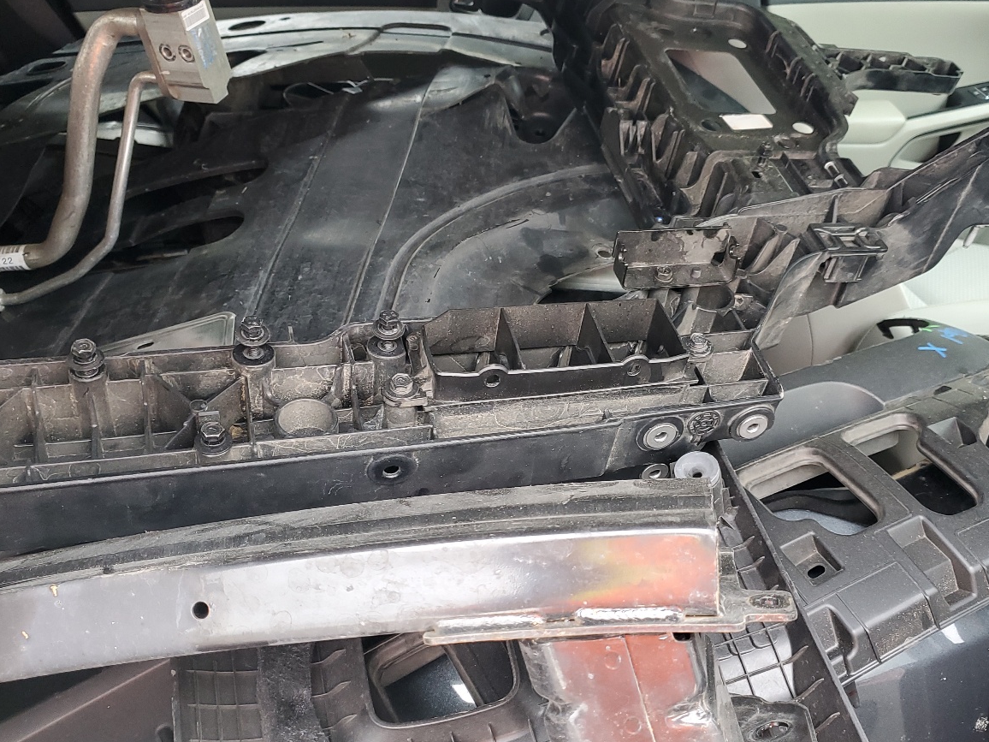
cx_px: 600
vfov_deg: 39.6
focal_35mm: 36
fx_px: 1029
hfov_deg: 51.0
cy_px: 407
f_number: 1.5
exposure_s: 1/60.2
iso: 70
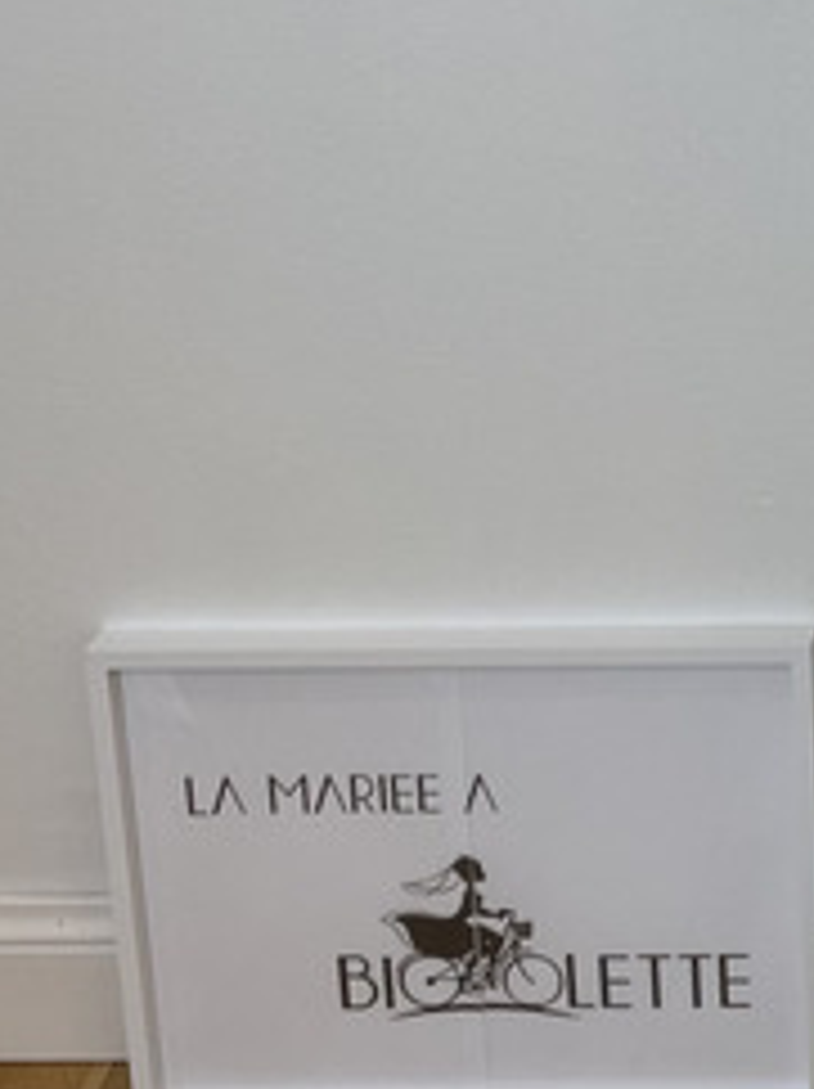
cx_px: 1295
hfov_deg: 15.5
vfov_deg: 22.0
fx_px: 2701
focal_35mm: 86
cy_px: 18
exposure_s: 1/100
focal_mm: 4.2
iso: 32
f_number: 1.6
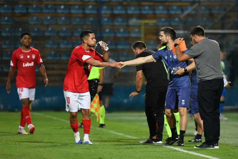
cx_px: 119
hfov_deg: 5.9
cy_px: 80
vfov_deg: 3.9
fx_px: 2314
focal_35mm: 350
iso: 4000
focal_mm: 350
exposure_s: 1/800
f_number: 4
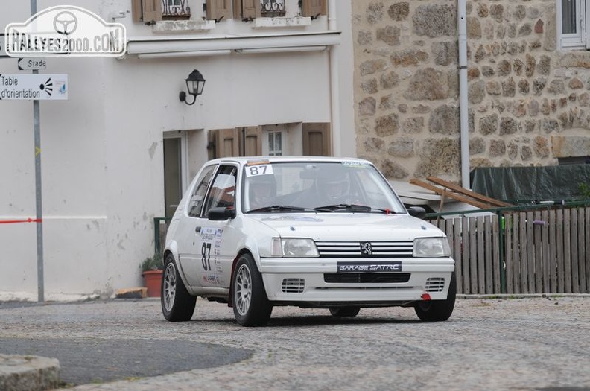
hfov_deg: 6.6
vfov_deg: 4.3
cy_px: 196
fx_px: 5153
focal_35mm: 315
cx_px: 295
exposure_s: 1/800
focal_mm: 210
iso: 400
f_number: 16
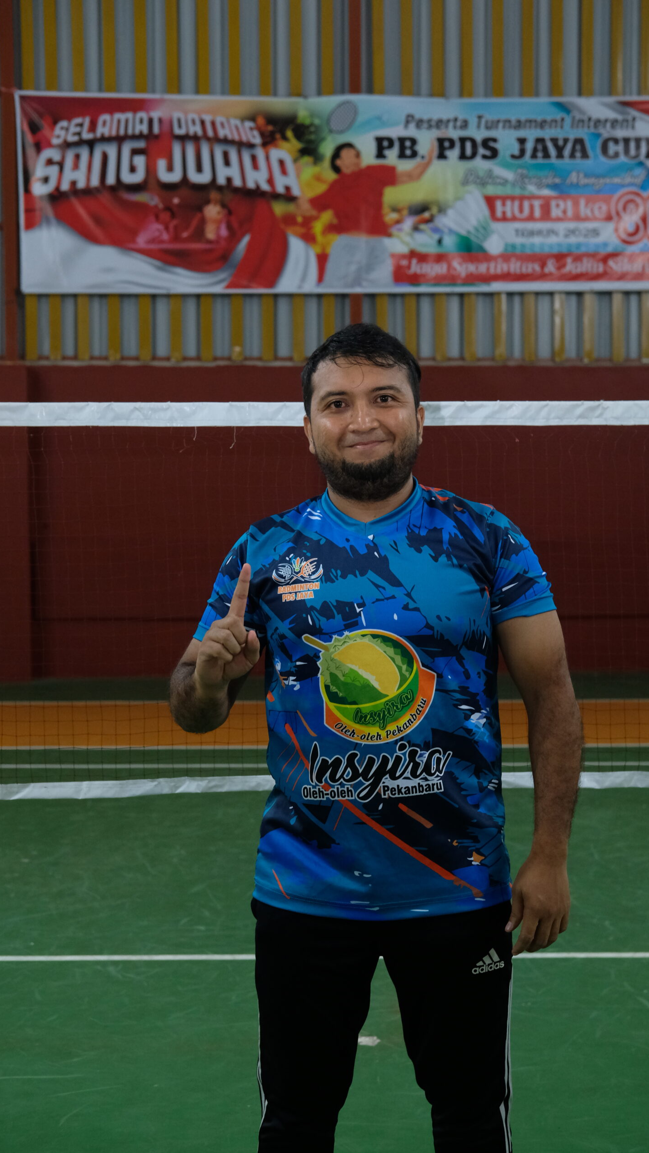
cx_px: 386
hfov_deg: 21.4
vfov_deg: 37.2
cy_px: 577
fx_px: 1713
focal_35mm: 56
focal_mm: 35
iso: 2000
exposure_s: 1/125
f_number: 4
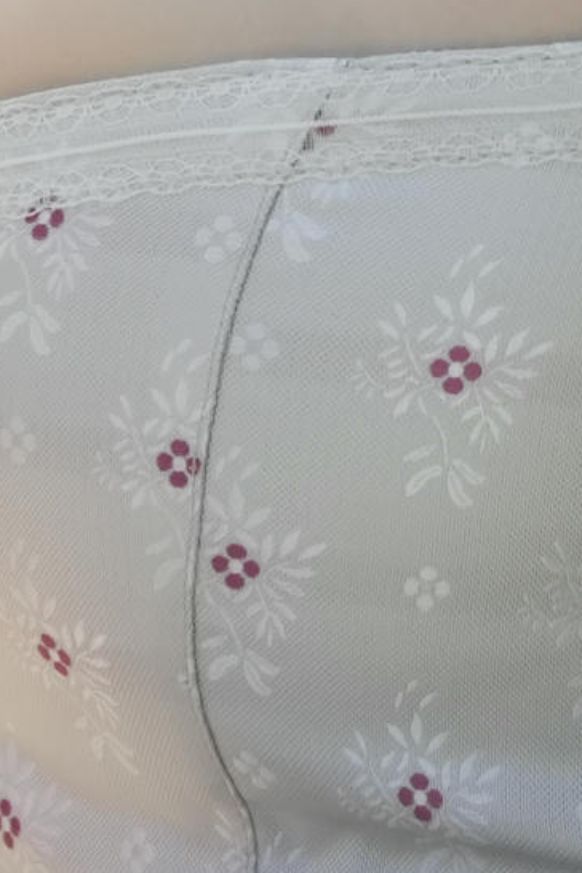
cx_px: 94
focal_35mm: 334
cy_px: -927
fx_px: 8099
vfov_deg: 6.0
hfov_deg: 4.1
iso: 1250
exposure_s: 1/3200
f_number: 4
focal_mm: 52
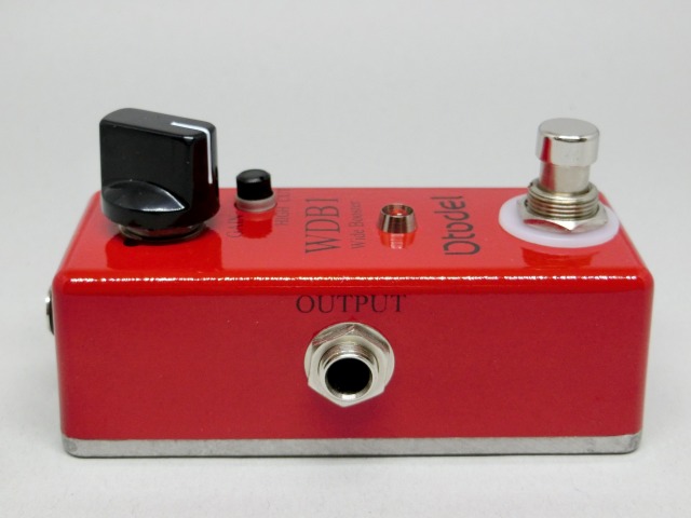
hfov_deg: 32.2
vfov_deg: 24.4
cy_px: 259
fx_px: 1198
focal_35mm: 60
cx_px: 346
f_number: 5
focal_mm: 10.7
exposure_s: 1/125
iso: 320
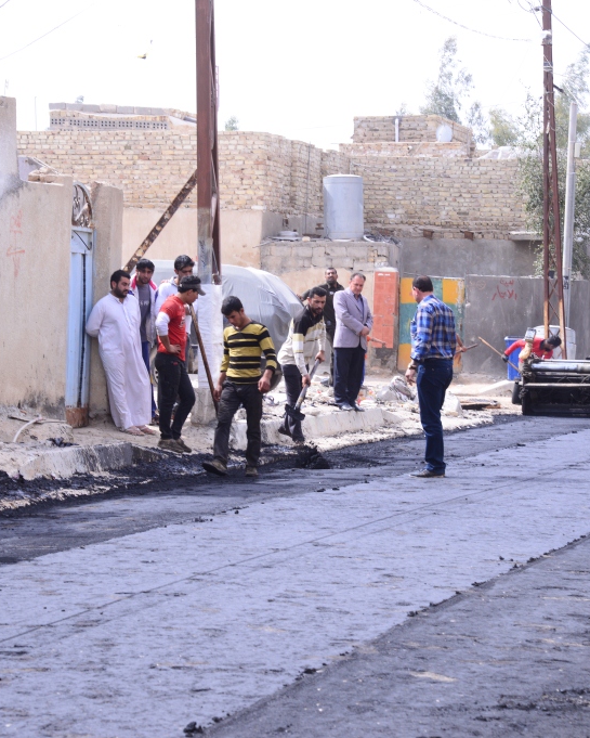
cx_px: 309
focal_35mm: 120
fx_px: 2619
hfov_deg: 12.9
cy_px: 369
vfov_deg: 16.0
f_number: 11
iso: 250
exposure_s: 1/160
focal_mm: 85
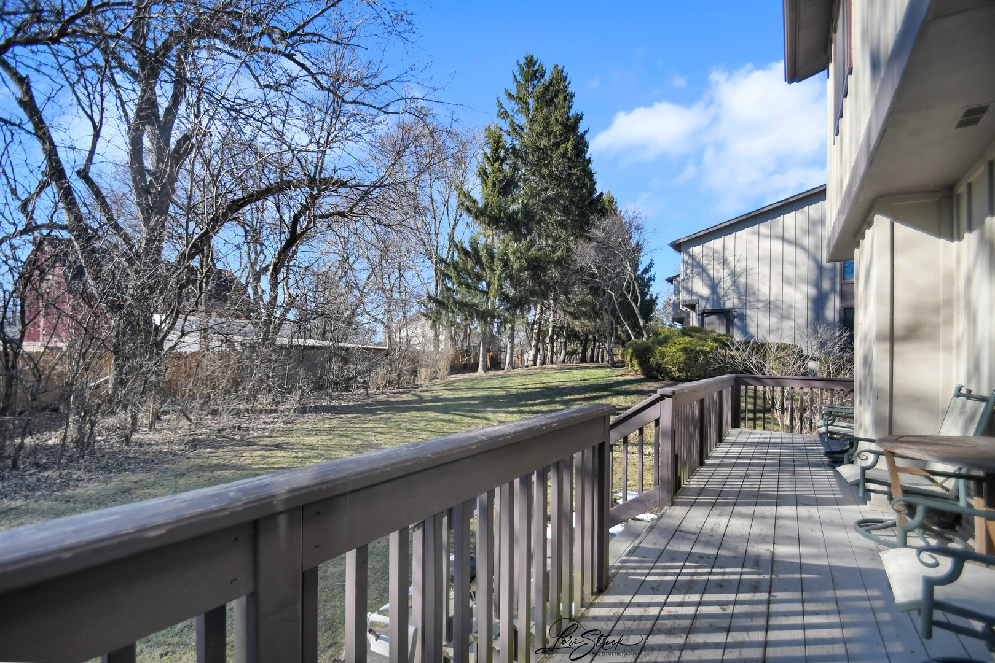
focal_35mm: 15
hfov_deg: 100.4
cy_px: 332
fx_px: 415
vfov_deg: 77.3
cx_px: 498
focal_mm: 10
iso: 400
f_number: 8
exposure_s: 1/2000
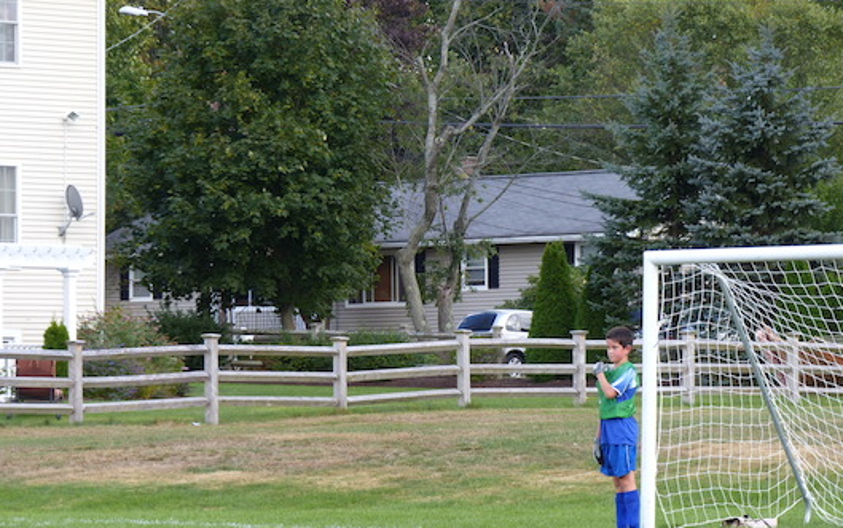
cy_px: 289
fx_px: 5424
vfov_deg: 5.6
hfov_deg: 8.9
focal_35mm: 236
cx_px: 423
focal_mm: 39.8
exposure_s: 1/320
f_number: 2.8
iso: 100
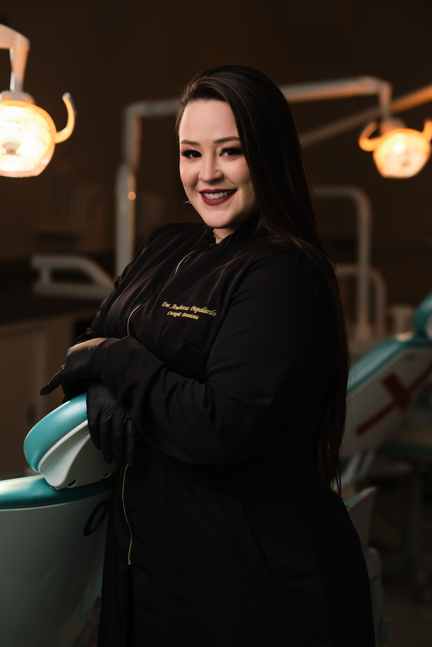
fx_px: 1350
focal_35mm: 75
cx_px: 216
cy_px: 324
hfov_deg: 18.2
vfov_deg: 27.0
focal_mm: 50
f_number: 2
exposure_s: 1/125
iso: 200
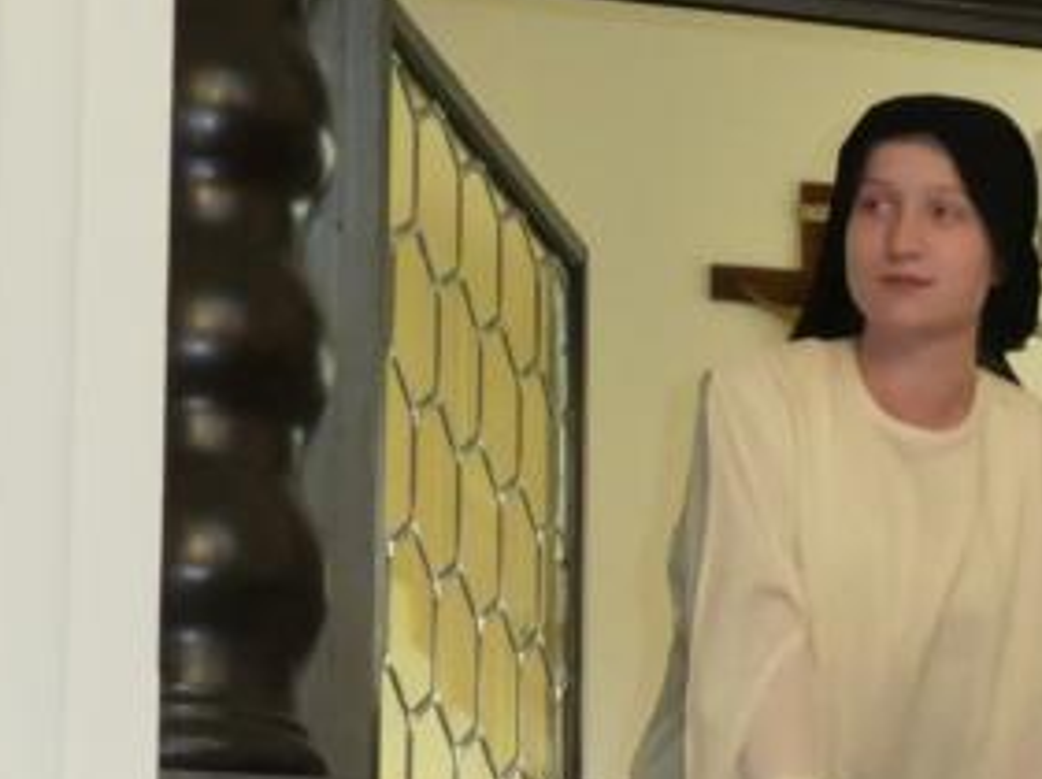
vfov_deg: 10.9
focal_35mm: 134
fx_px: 4028
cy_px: 786
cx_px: 1079
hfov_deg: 14.5
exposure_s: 1/60
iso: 640
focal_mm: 8.4
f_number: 4
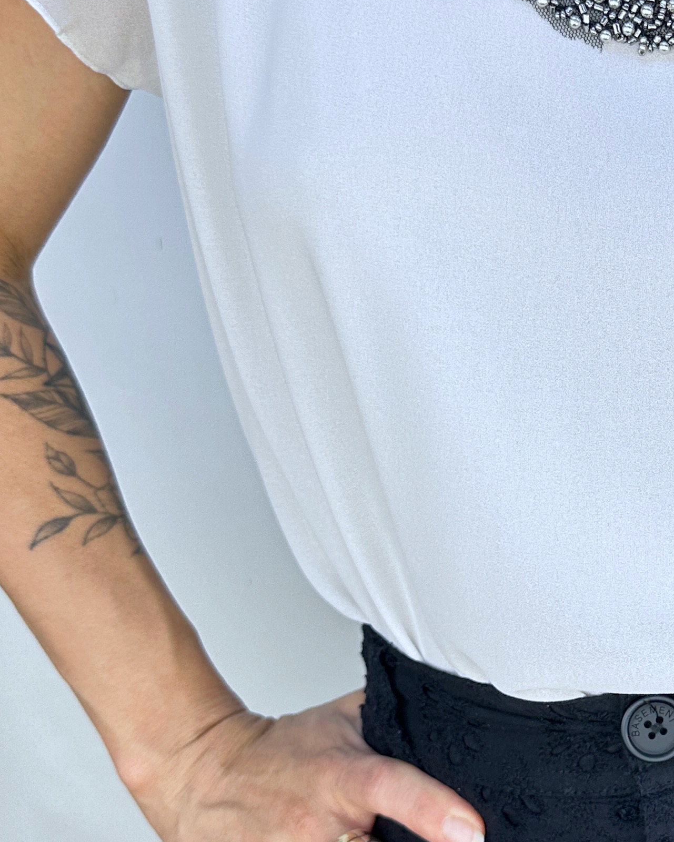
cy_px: 354
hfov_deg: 24.6
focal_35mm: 59
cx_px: 669
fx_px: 1471
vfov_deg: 31.9
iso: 80
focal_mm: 6.86
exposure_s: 1/372
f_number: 1.78
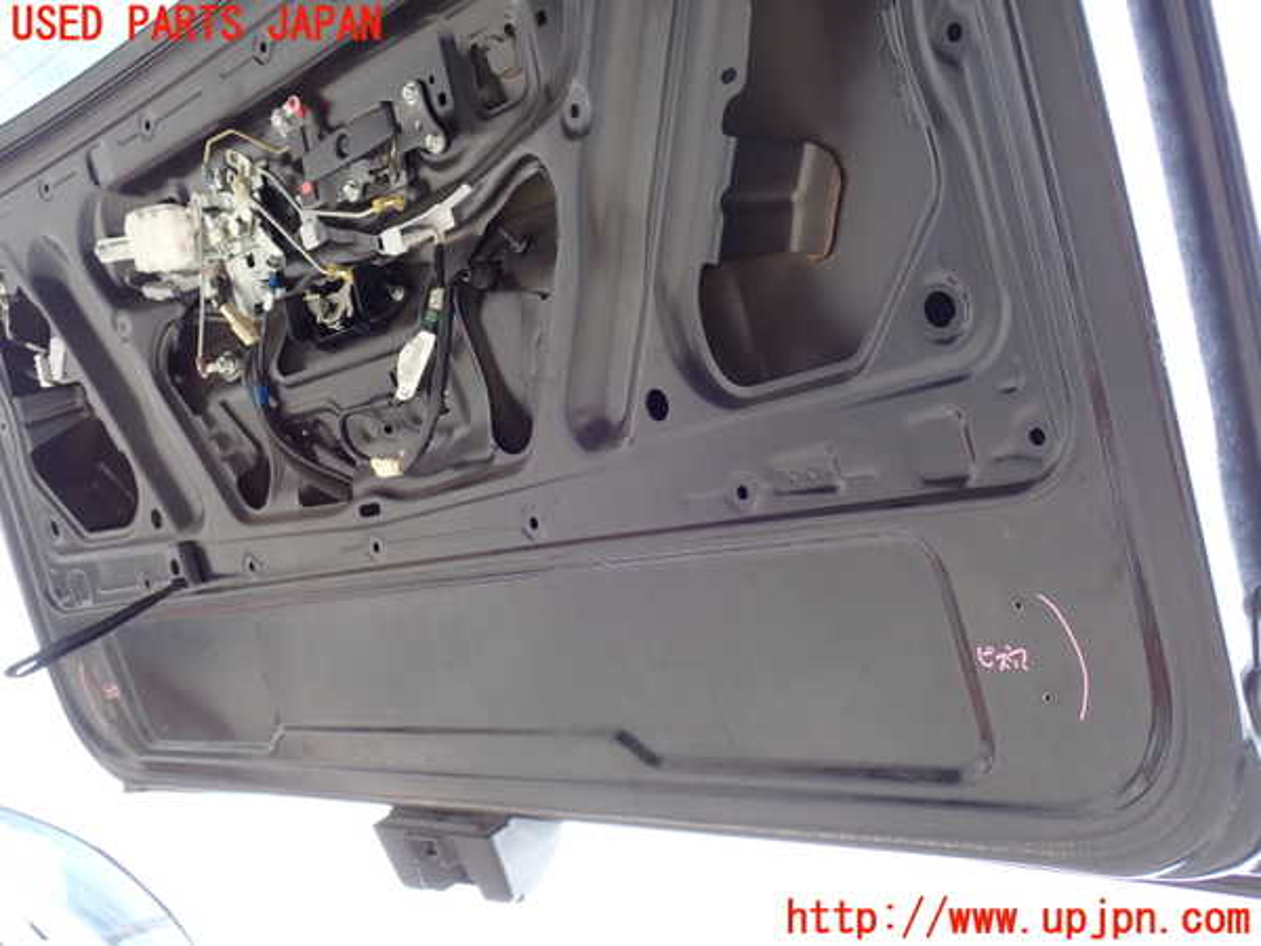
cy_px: 473
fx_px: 1384
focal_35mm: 38
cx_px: 630
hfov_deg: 49.0
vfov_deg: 37.7
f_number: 3.5
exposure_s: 1/100
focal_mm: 6.83
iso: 100
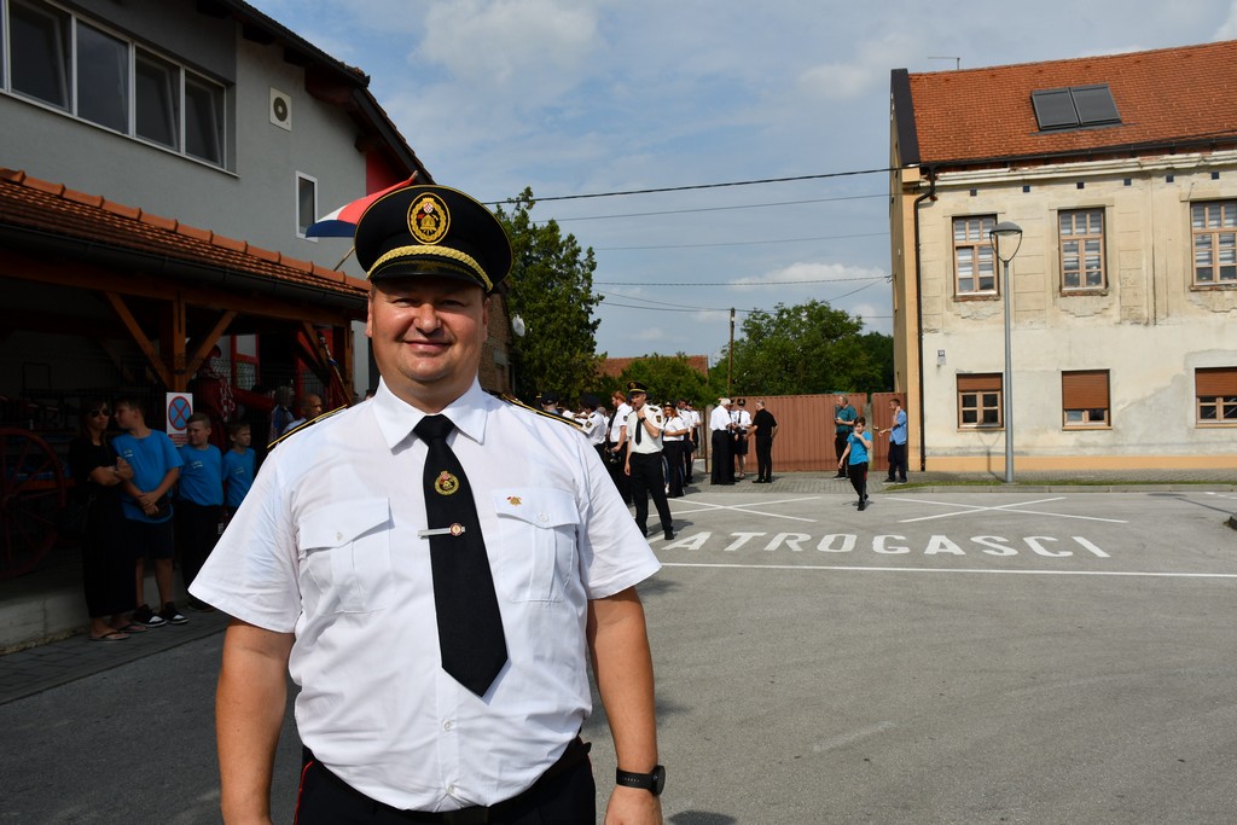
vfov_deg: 47.9
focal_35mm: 27
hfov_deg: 67.4
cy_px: 412
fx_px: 928
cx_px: 618
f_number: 11
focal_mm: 18
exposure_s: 1/500
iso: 100
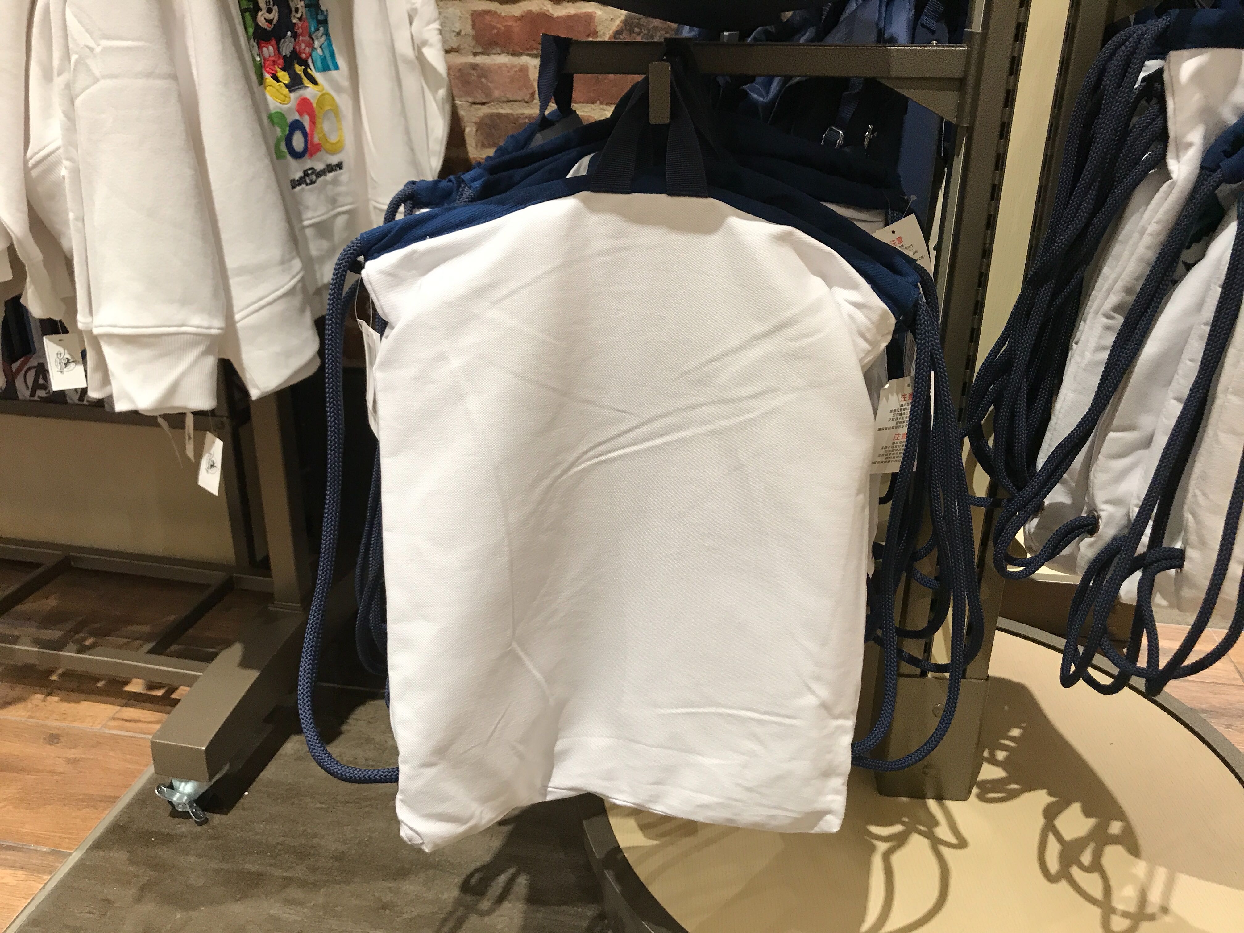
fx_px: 1006
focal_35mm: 28
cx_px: 622
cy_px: 466
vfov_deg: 49.7
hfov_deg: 63.4
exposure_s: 1/30
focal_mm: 3.99
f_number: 1.8
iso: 32
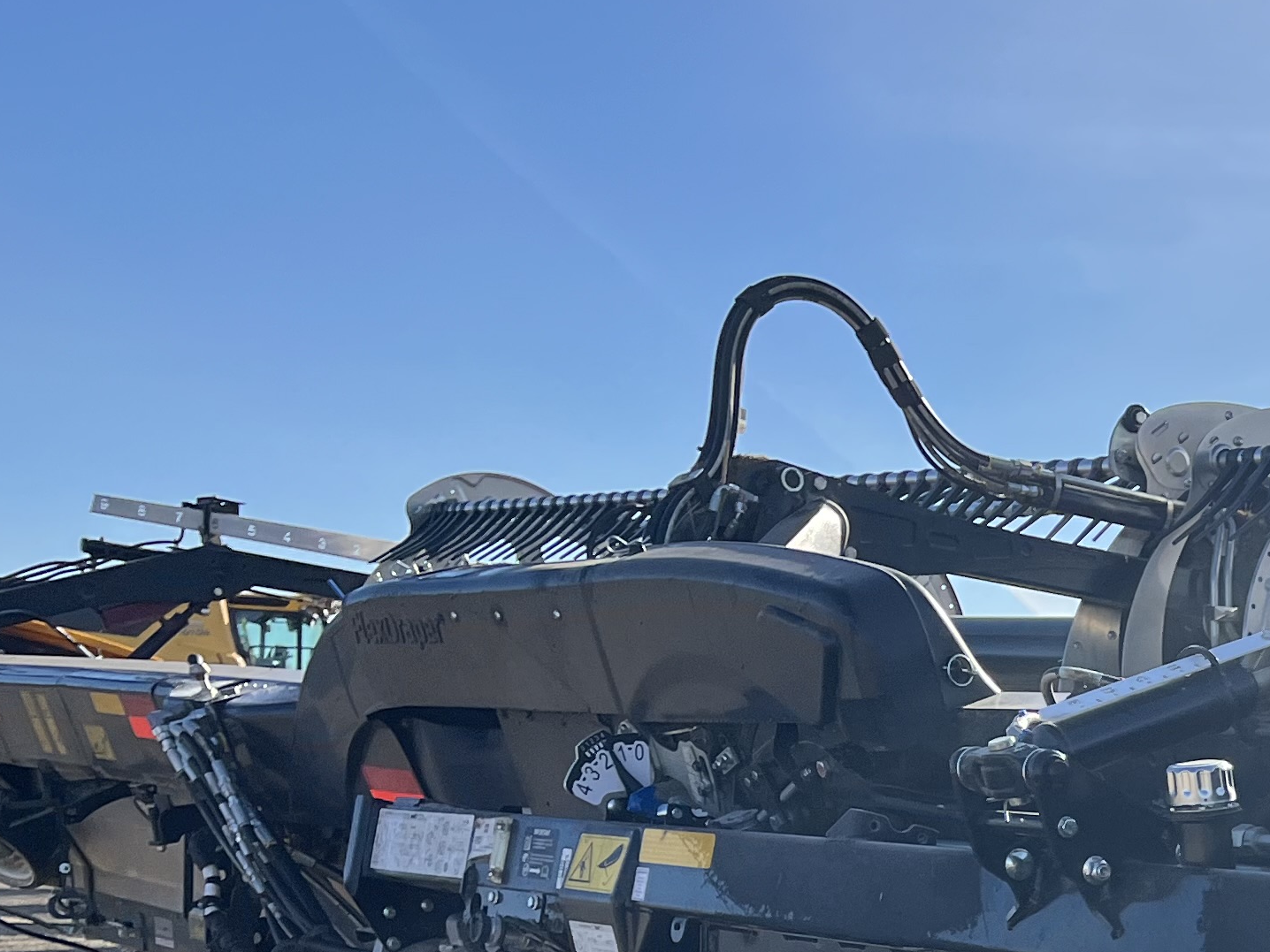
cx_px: 1672
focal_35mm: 73
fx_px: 2678
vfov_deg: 18.7
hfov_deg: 23.4
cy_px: 1241
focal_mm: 5.1
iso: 50
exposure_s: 1/2024
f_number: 1.6
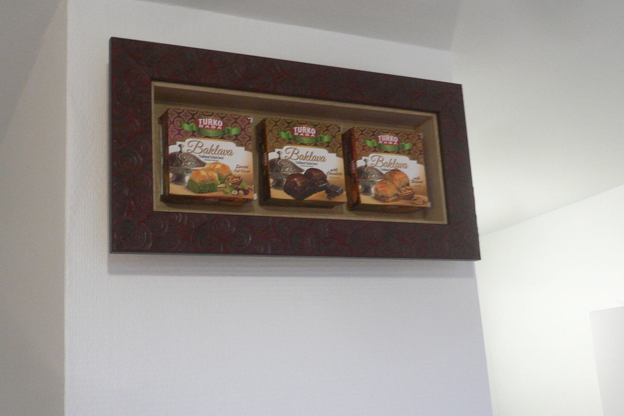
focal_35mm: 44
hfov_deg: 44.5
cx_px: 291
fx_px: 762
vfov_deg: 30.5
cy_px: 197
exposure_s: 1/15
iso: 200
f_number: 2.8
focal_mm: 5.8
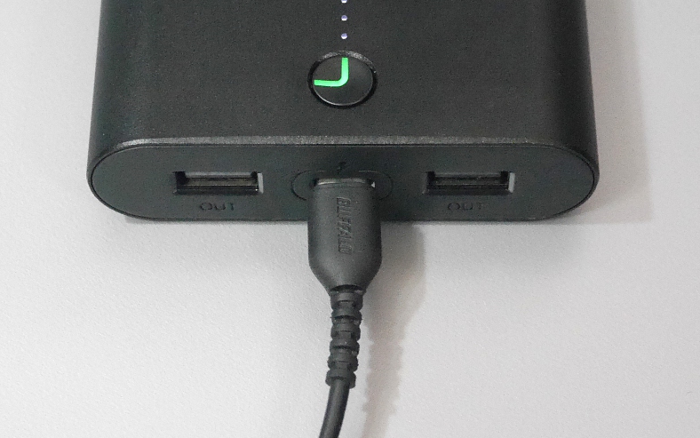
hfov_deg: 29.0
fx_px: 1355
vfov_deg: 18.4
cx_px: 346
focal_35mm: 71
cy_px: 194
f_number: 5.6
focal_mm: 33
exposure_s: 1/60
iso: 3200
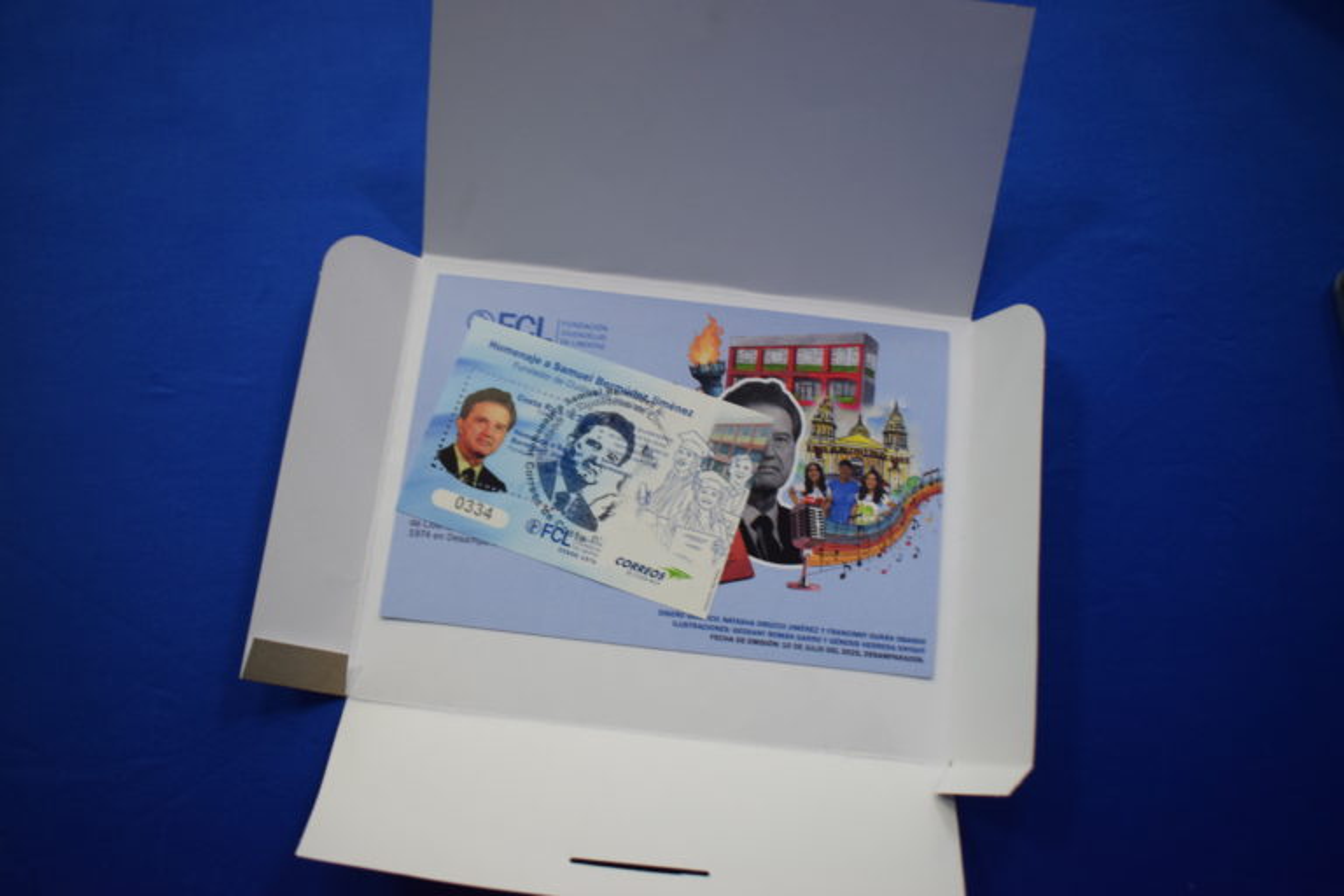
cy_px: 448
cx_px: 672
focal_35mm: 34
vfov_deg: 38.4
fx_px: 1288
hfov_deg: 55.1
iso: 640
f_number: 4
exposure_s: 1/60
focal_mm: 23
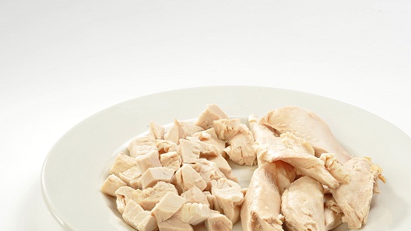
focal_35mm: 111
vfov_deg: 10.9
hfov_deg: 19.3
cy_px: 174
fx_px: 1210
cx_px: 237
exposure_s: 1/125
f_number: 16
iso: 200
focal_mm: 70
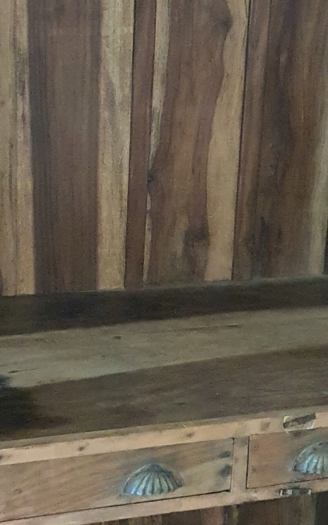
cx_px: 113
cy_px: 236
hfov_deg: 15.7
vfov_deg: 24.9
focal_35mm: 83
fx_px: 1187
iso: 800
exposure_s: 1/10
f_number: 1.5
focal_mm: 4.3
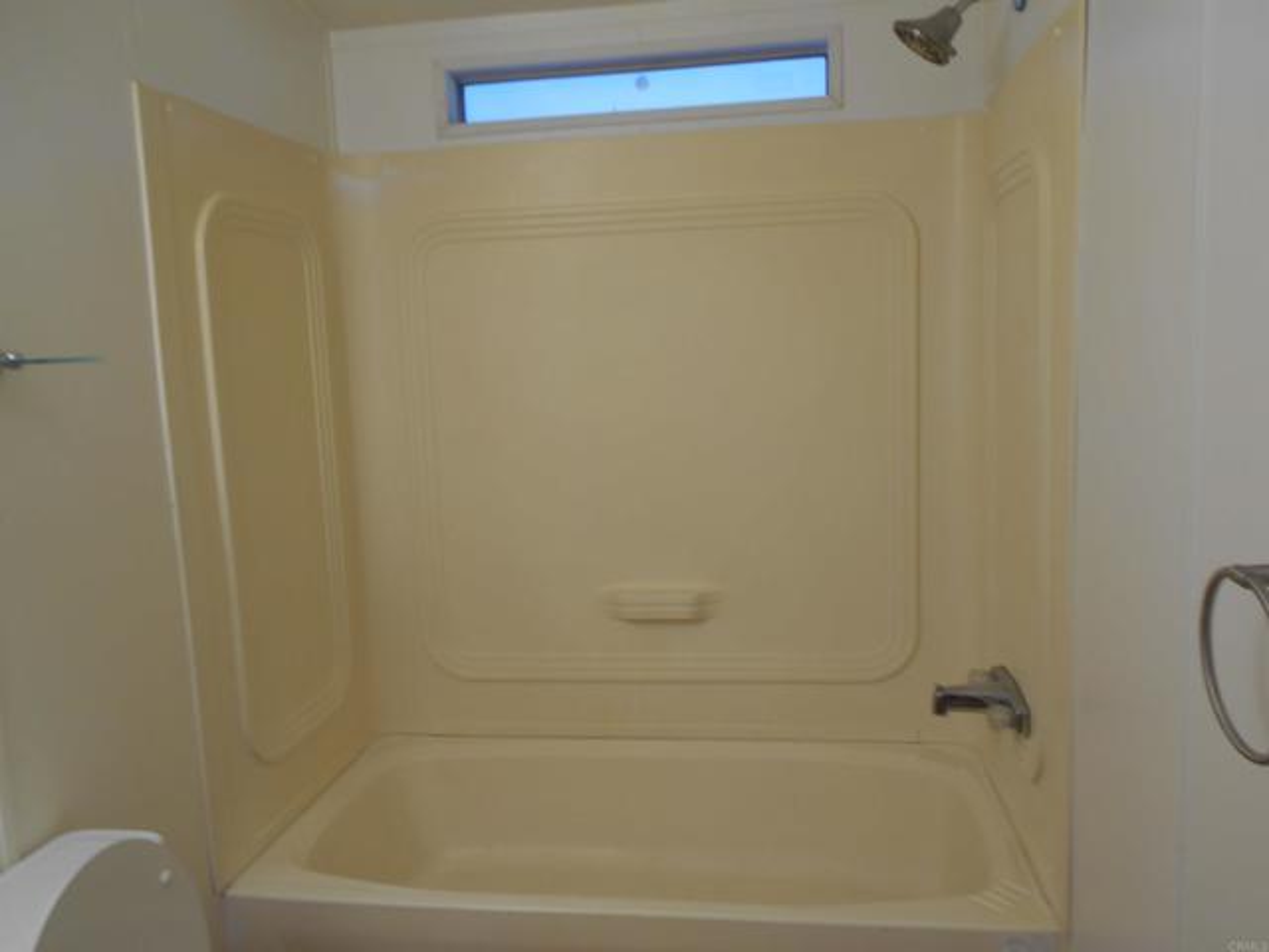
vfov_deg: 53.1
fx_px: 953
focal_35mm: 26
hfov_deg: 67.3
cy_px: 476
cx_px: 634
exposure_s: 1/40
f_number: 3.2
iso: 80
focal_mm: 4.6
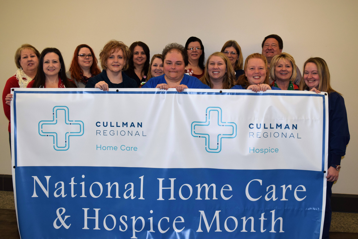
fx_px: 433
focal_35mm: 44
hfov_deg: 45.0
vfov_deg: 30.8
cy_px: 120
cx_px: 179
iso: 800
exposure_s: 1/100
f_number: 5
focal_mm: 29
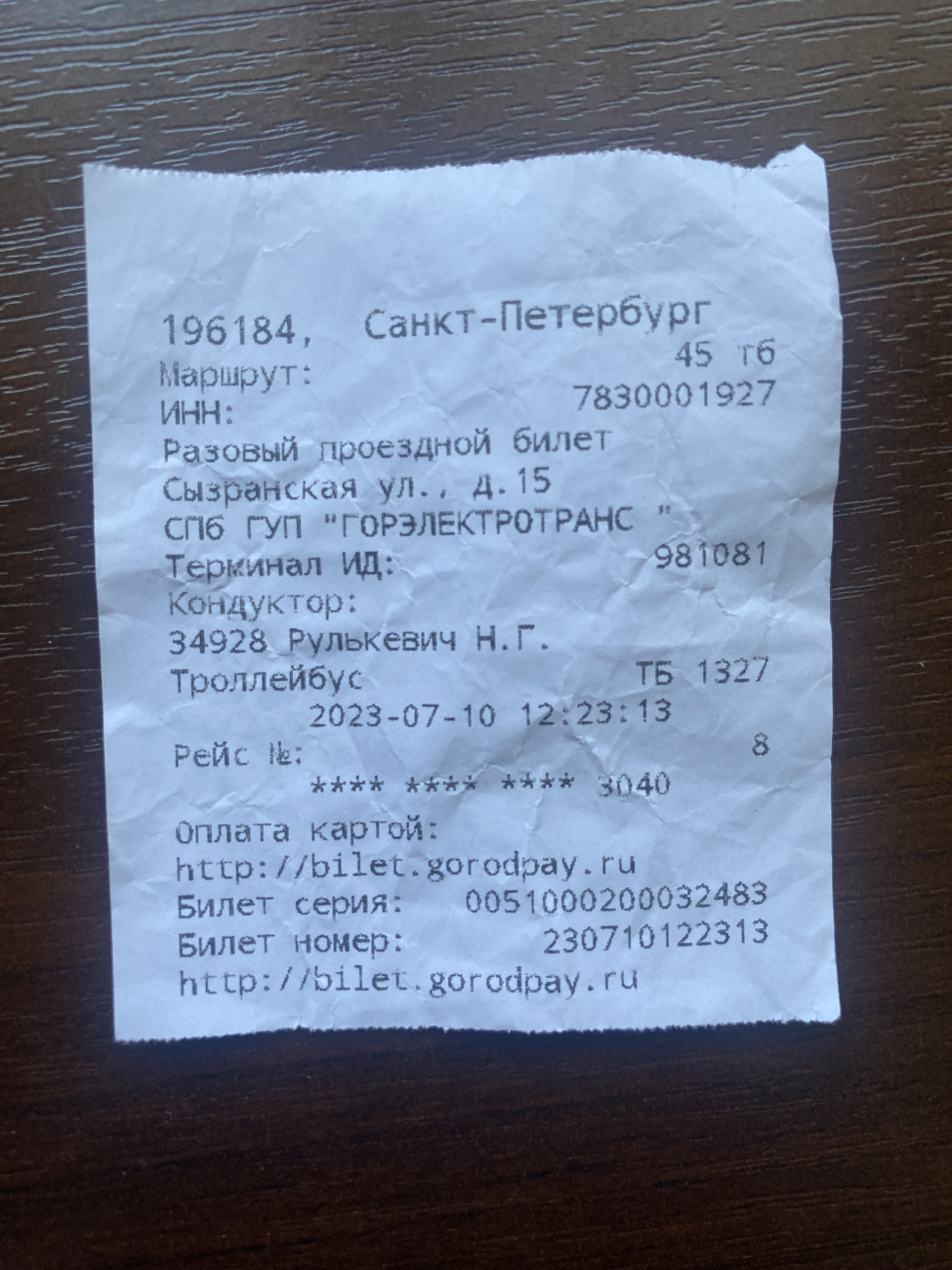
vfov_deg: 67.3
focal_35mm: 26
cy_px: 635
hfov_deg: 53.1
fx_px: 953
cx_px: 476
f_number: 1.8
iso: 80
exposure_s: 1/122
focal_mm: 4.25
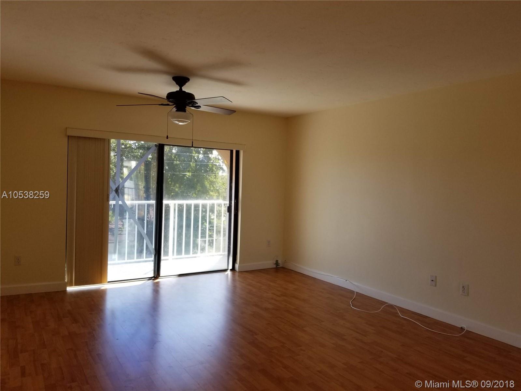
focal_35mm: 26
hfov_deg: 67.3
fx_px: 391
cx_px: 260
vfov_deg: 53.1
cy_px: 196
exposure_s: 1/177
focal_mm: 4.25
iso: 50
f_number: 1.7
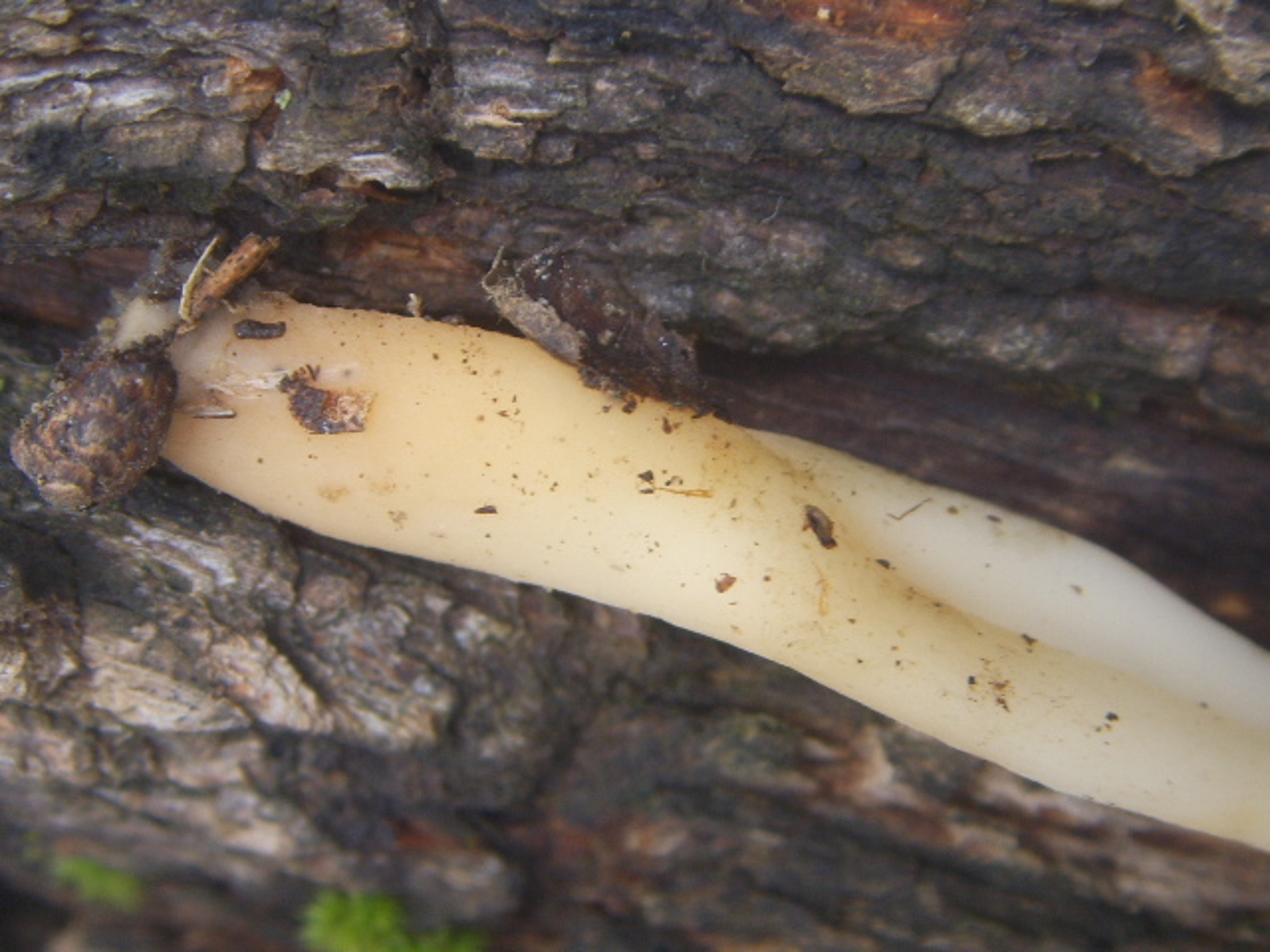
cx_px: 635
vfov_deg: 36.8
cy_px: 476
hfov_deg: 47.9
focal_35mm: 39
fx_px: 1431
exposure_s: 1/20
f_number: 3.5
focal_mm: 6.6
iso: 63
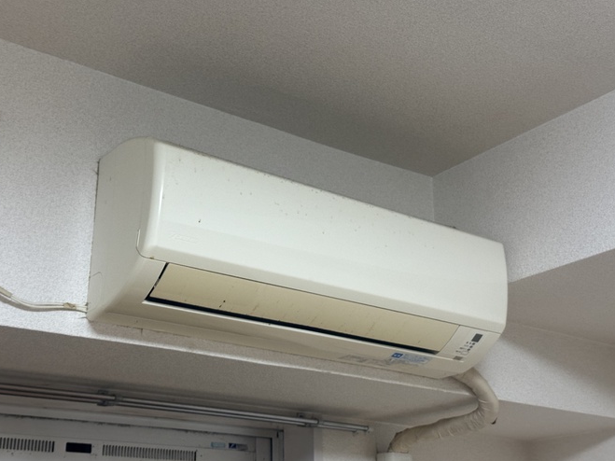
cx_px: 298
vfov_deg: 28.6
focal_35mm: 51
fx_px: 906
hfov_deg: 37.5
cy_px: 225
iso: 200
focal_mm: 6.86
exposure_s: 1/60
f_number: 1.78
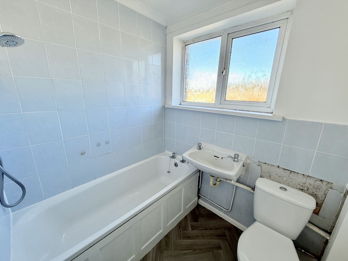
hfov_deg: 102.1
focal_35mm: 14
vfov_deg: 85.7
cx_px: 174
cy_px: 130
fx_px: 141
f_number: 2.2
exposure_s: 1/99
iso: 80
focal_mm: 2.22
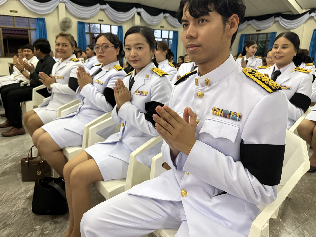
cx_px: 145
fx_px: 237
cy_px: 110
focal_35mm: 26
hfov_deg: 67.2
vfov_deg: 53.0
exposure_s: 1/50
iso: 800
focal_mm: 6.76
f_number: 1.78
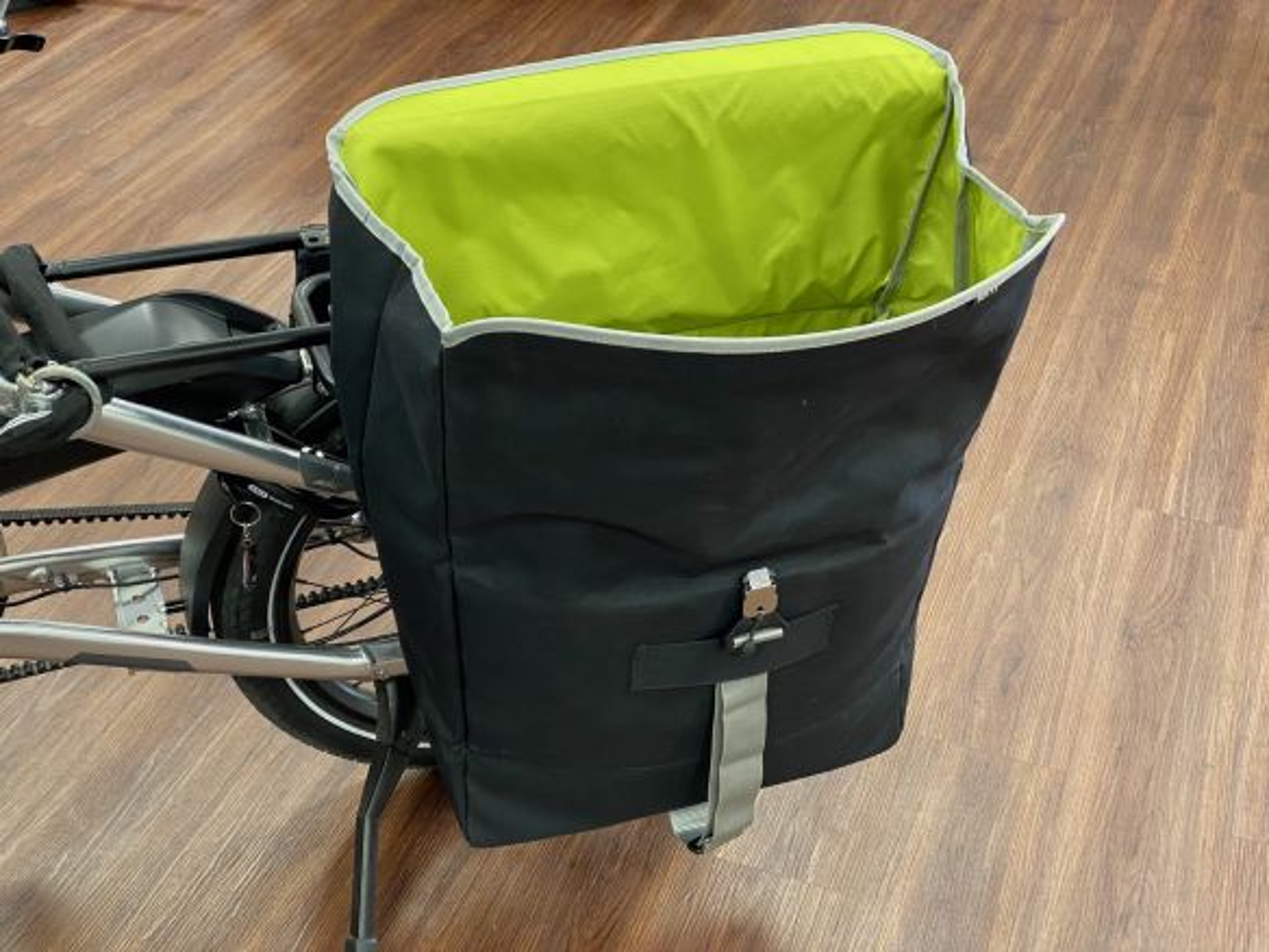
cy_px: 476
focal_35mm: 52
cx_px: 634
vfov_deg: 28.0
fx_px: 1906
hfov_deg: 36.8
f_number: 2
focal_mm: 6
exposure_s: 1/50
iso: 200
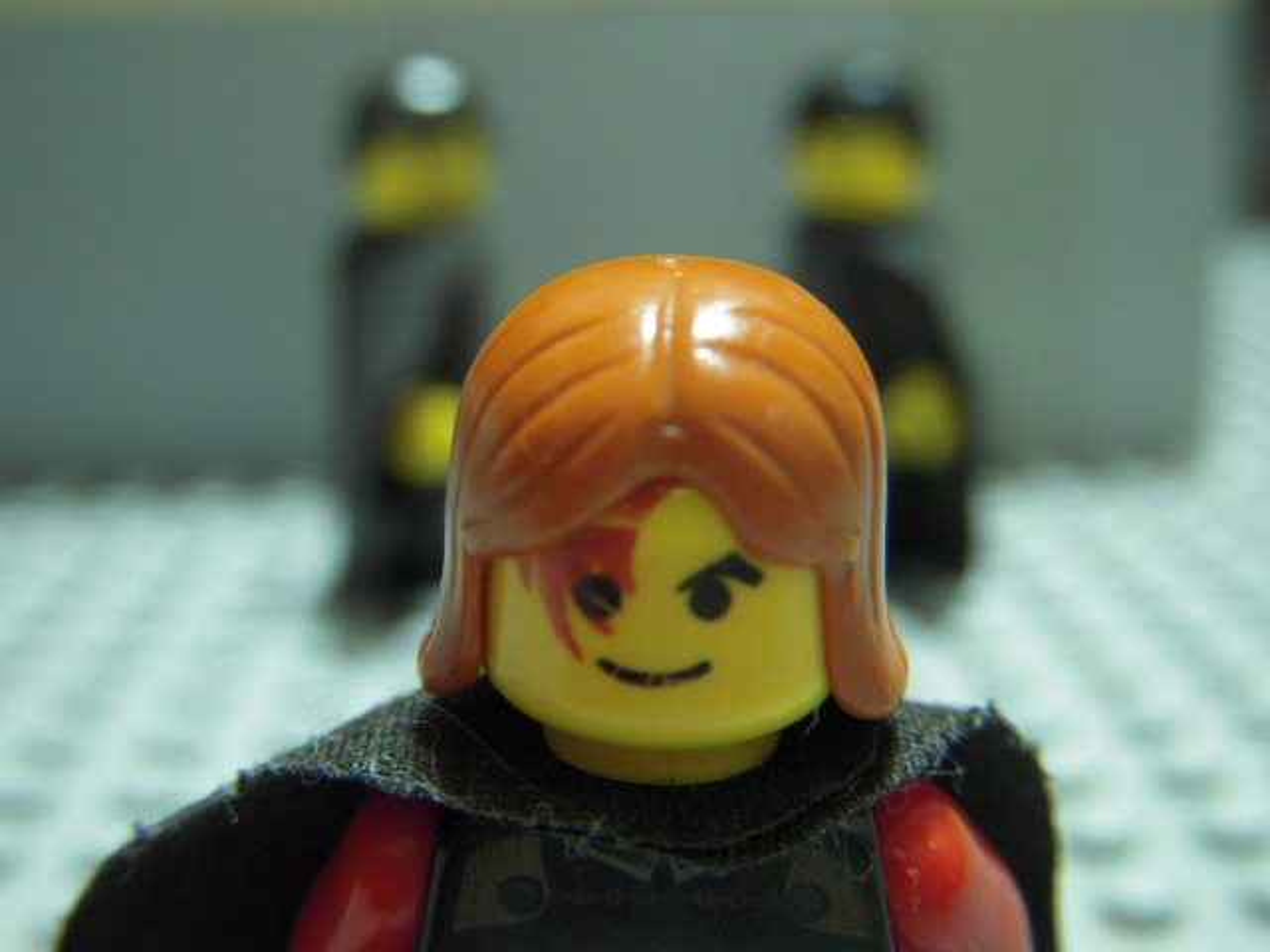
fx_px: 2421
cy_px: 476
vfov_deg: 22.3
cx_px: 635
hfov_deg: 29.4
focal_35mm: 66
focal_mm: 11
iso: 400
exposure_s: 1/5
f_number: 3.7
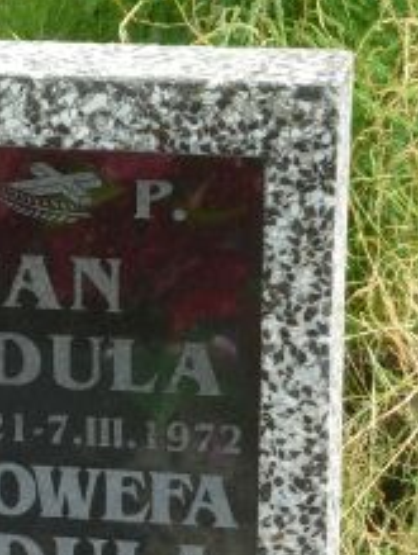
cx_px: 3
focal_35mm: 210
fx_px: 3371
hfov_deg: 7.1
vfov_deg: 9.4
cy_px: 532
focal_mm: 15.8
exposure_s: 1/200
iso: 80
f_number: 4.3
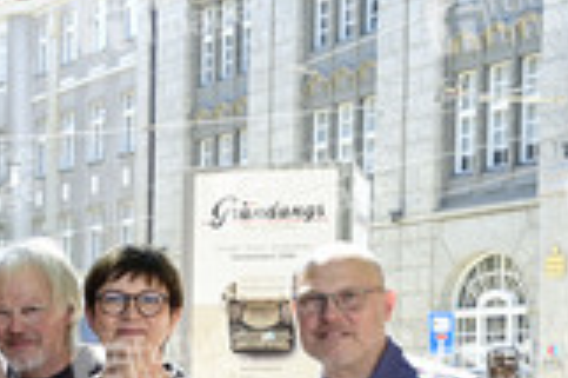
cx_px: -143
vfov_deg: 13.5
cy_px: 456
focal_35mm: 98
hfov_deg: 19.4
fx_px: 1545
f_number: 8
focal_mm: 35
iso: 500
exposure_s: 1/160
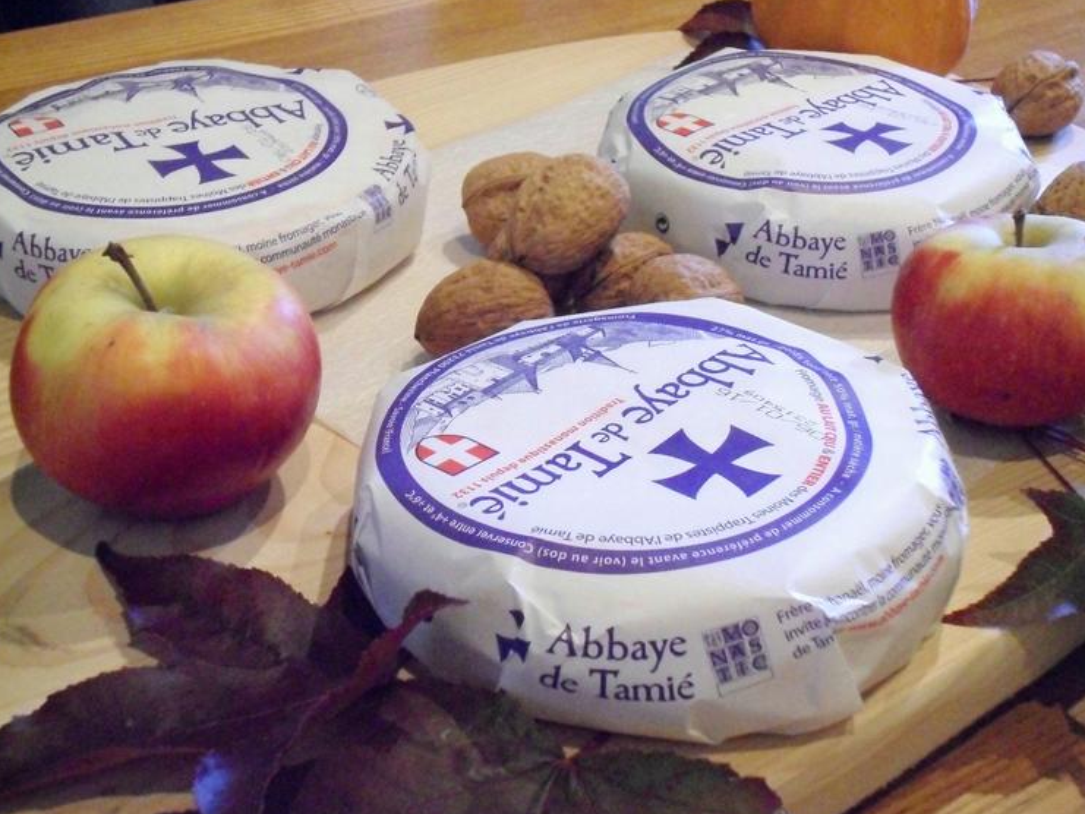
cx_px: 573
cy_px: 425
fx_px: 1693
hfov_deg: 35.5
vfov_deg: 27.0
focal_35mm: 54
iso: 800
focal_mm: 9
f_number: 4.3
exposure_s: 1/20
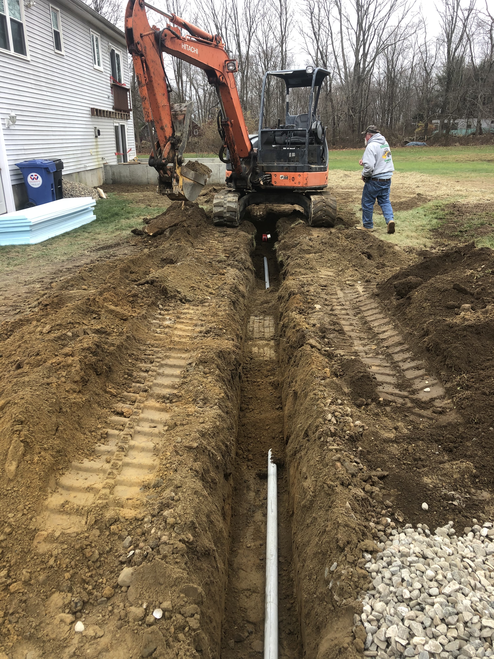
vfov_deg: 63.4
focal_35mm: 28
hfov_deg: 49.7
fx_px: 533
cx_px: 247
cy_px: 330
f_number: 1.8
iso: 20
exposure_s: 1/124
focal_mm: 3.99
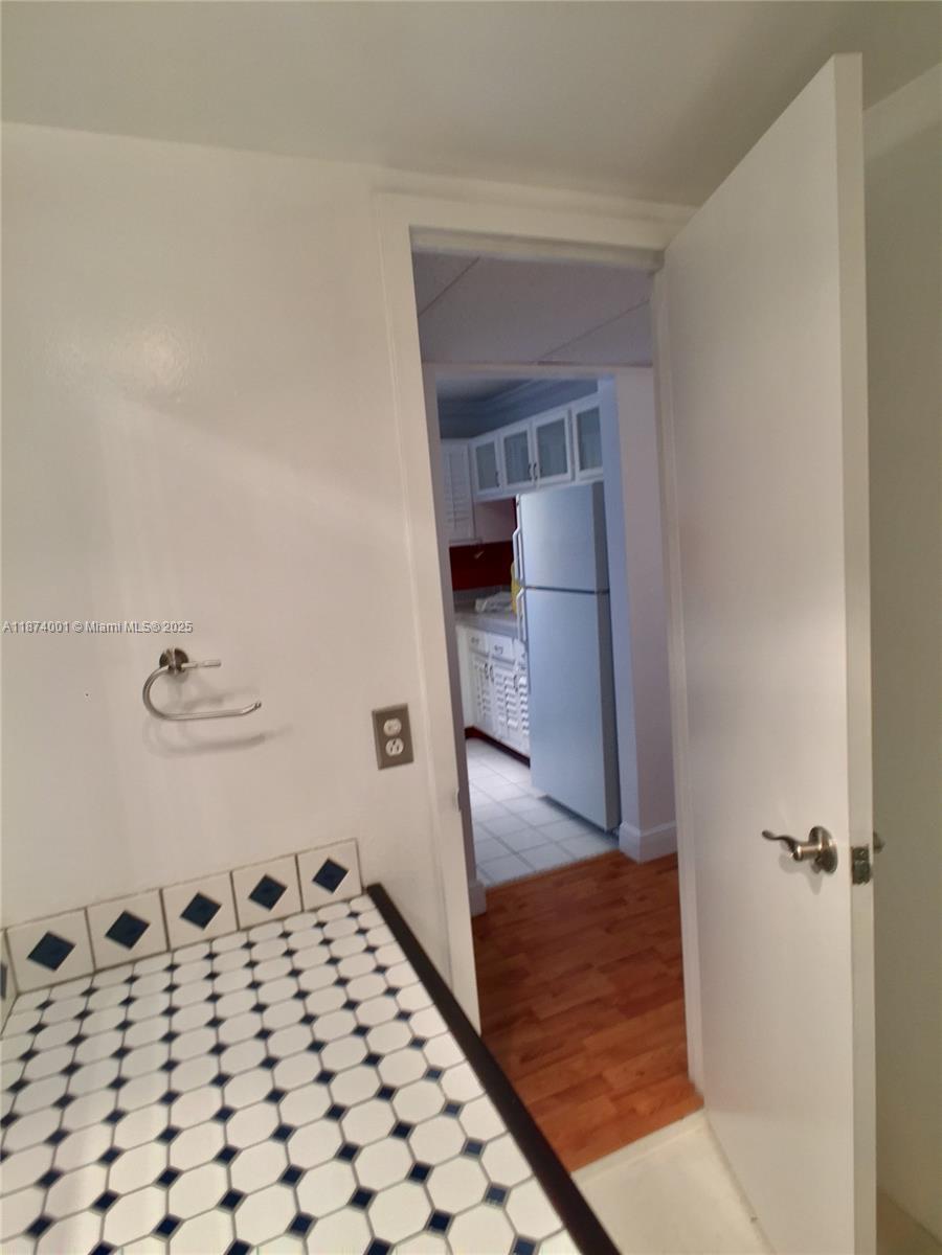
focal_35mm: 29
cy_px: 628
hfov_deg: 48.2
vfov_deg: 61.7
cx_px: 471
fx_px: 1052
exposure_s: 1/30
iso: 40
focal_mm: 4.15
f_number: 2.2
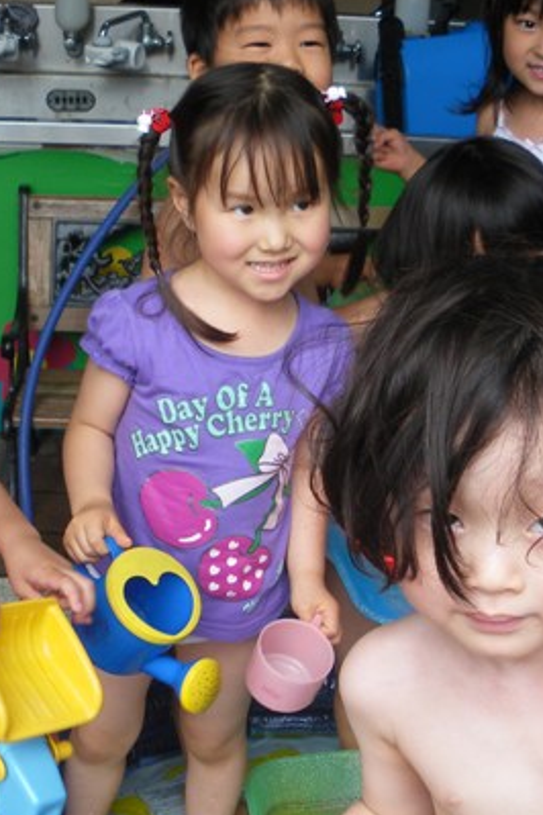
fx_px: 1357
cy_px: 439
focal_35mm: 60
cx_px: 235
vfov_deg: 33.4
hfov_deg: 22.6
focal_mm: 6.3
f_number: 3.5
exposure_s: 1/80
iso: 80
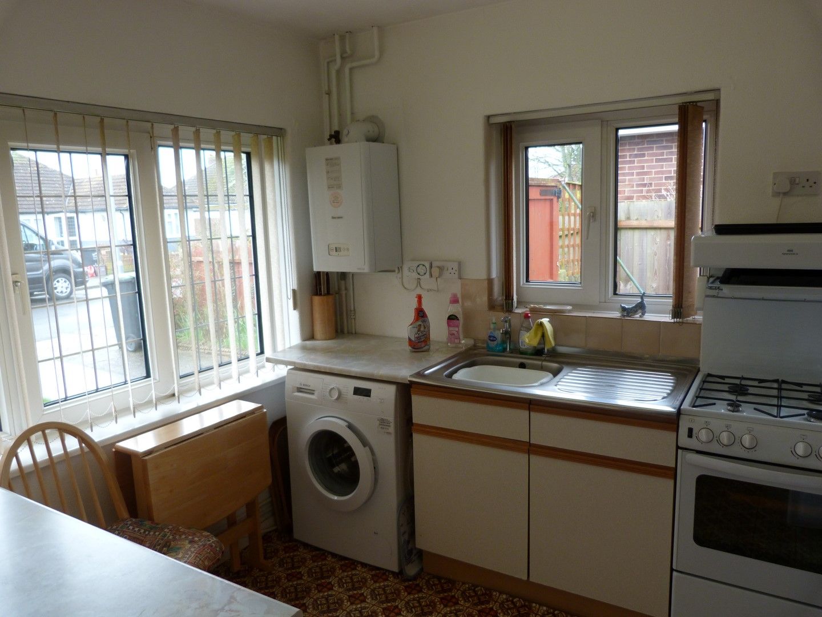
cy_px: 308
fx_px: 594
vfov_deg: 54.9
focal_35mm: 25
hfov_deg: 69.4
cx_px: 411
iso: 100
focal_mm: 4.5
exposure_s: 1/60
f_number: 2.8
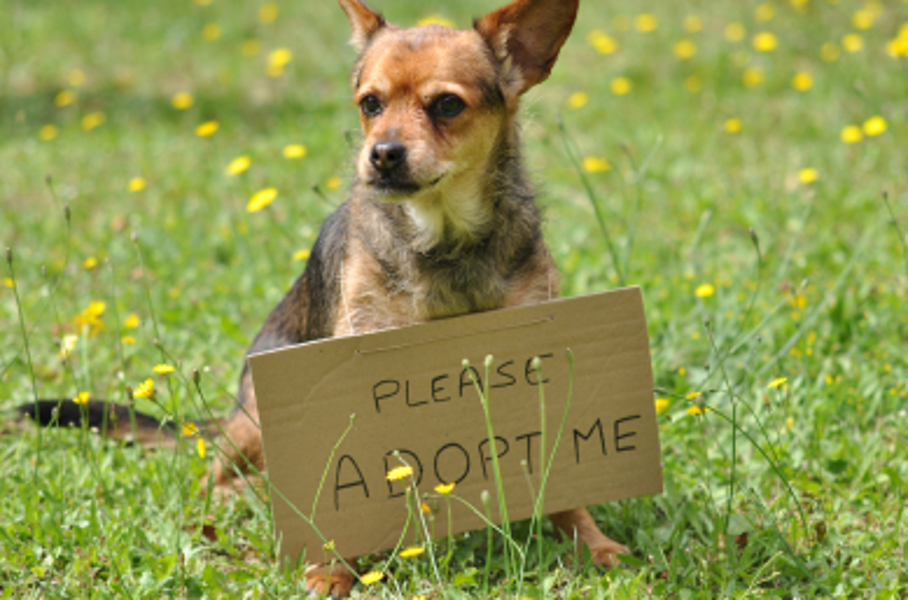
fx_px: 2892
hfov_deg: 17.8
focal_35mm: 115
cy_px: 275
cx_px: 469
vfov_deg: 11.8
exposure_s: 1/2000
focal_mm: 70
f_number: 2.8
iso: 200
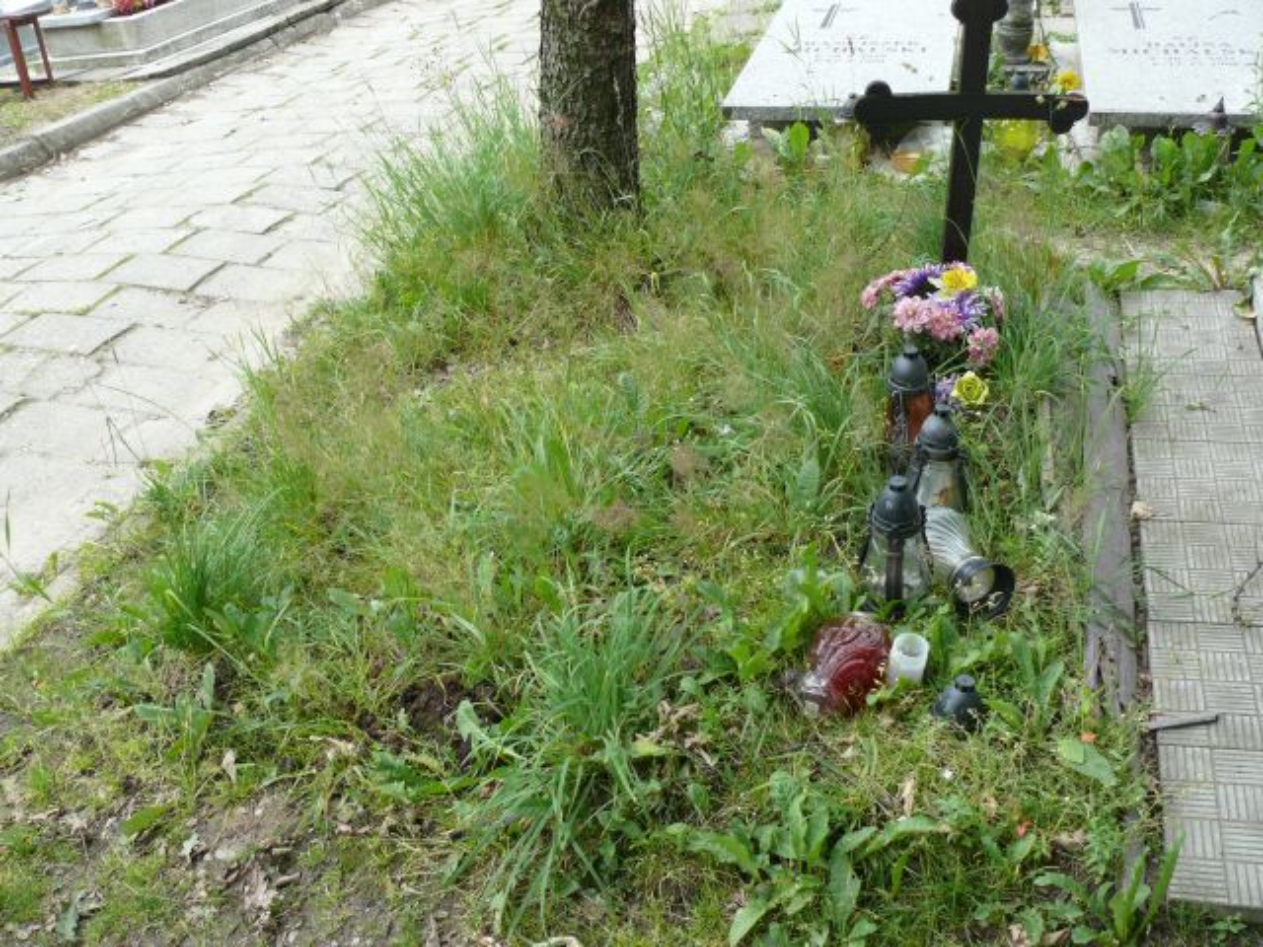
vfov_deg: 40.7
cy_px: 474
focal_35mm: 35
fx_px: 1277
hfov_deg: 52.6
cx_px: 632
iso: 100
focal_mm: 7.4
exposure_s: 1/125
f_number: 3.6
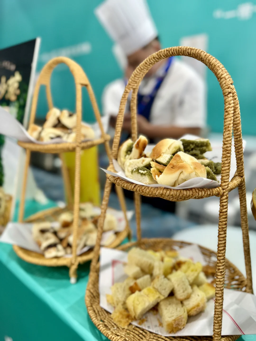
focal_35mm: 24
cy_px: 170
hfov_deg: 56.8
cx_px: 128
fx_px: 237
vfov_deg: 71.6
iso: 160
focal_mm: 6.86
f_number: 1.78
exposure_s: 1/100
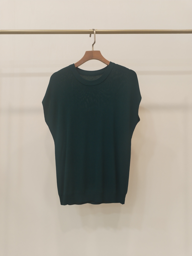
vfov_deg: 61.7
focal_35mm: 29
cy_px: 128
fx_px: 214
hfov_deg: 48.2
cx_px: 96
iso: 400
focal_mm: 4.75
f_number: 1.8
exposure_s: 1/60
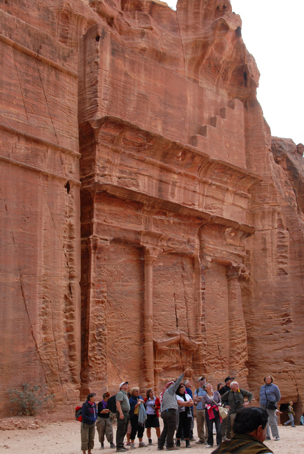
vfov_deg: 46.3
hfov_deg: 32.0
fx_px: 530
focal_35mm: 42
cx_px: 152
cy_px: 227
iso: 200
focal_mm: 28
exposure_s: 1/125
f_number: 8
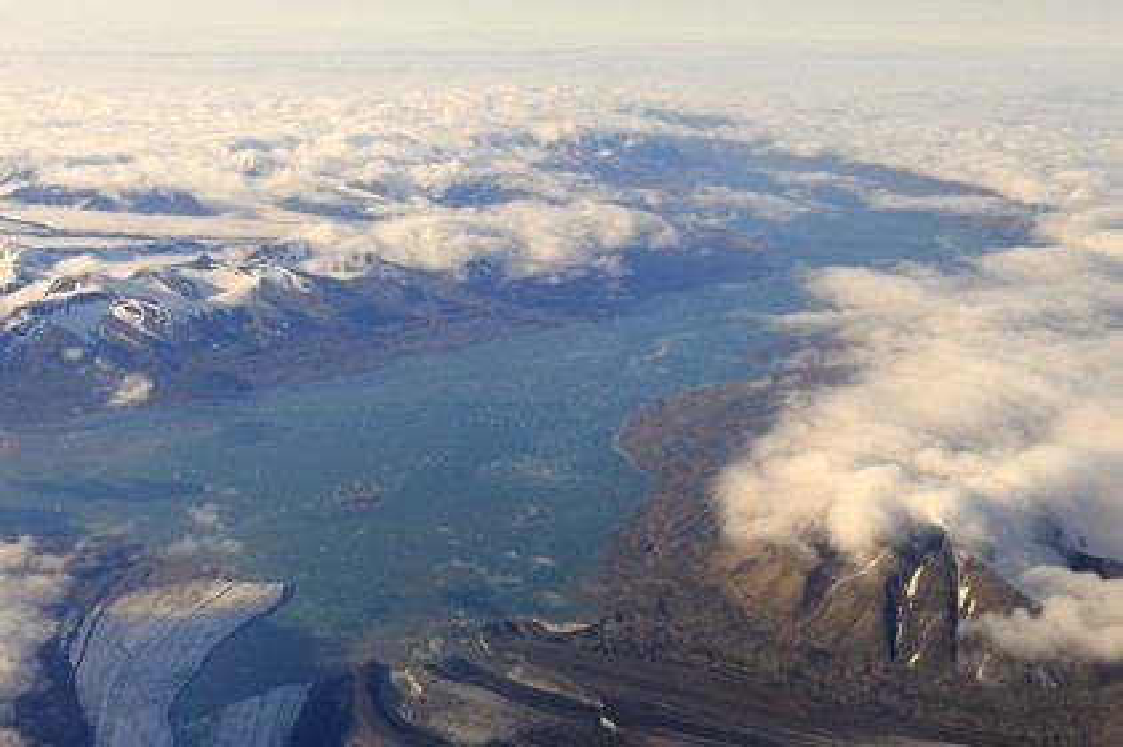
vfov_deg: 33.3
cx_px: 562
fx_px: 1247
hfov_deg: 48.5
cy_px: 374
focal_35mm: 40
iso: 200
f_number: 9
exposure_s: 1/320
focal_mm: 40
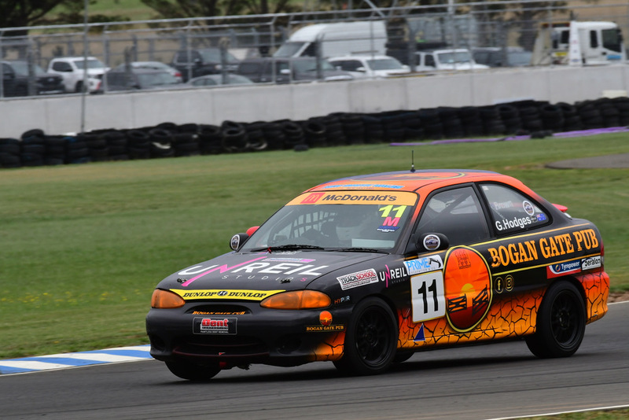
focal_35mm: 510
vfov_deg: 2.7
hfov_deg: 4.0
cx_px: 314
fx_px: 8914
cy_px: 210
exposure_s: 1/640
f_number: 13
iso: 640
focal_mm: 340
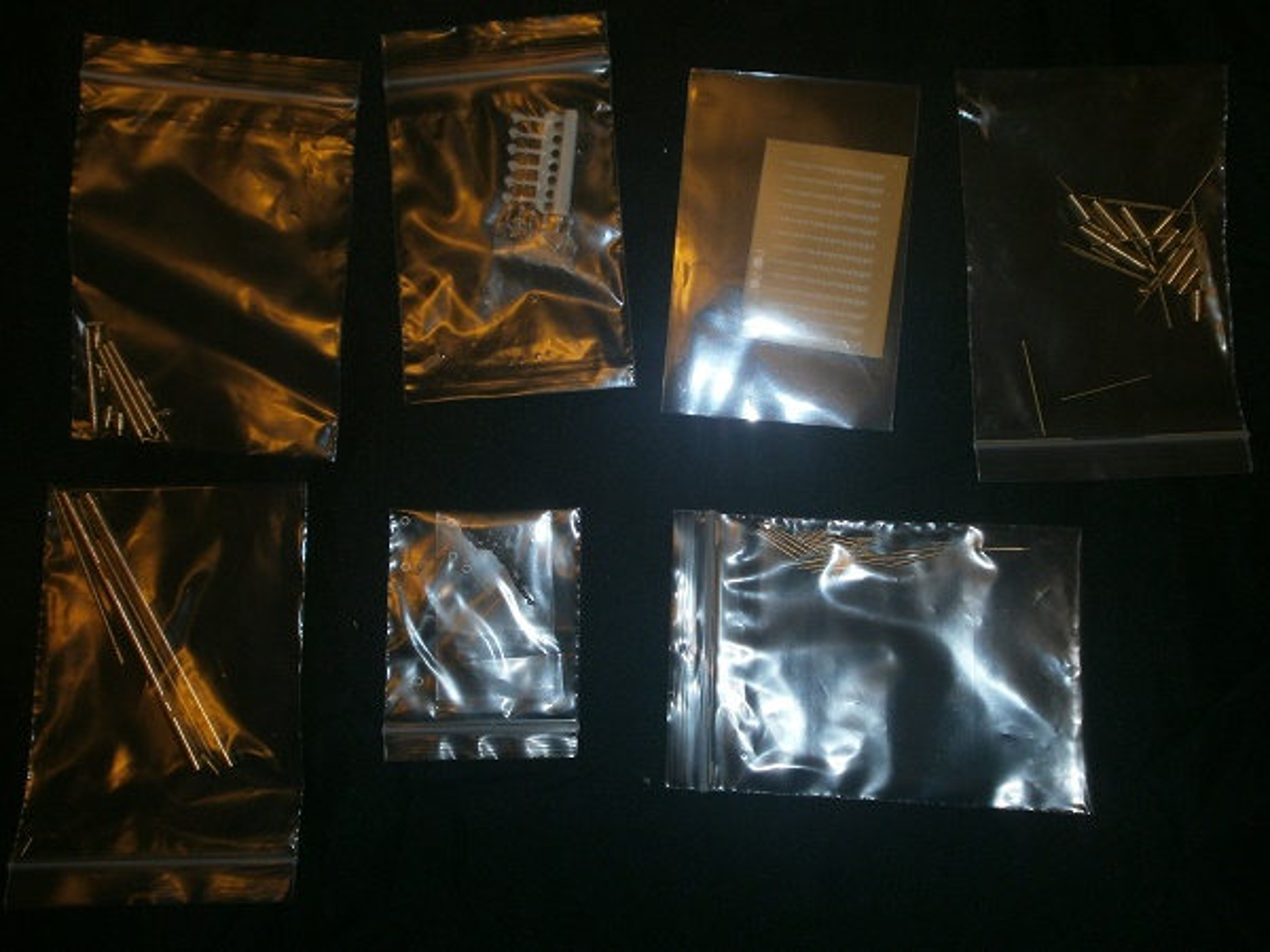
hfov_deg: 56.8
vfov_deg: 44.2
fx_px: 1174
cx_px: 635
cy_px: 476
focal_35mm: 32
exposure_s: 1/30
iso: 125
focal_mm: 5.8
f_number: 3.1
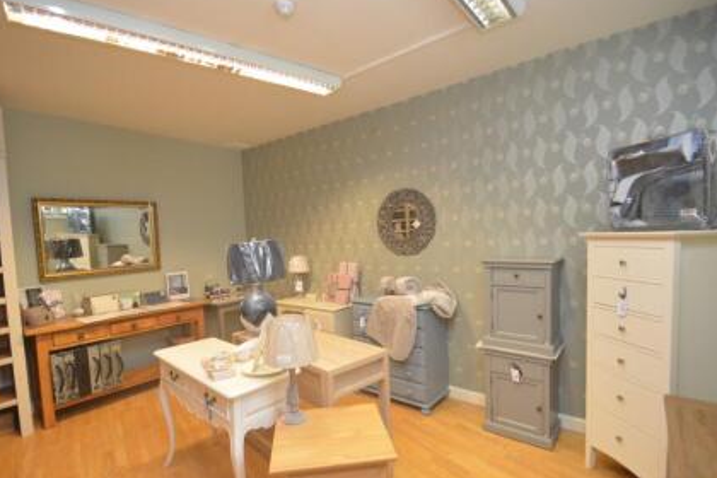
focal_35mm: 17
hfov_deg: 93.3
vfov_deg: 70.4
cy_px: 245
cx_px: 364
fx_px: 339
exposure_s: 1/60
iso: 1400
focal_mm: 10
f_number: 4
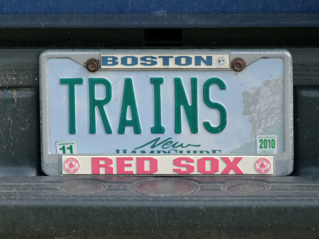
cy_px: 120
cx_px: 160
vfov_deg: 2.7
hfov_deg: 3.6
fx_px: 5096
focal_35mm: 553
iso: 200
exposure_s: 1/500
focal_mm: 99.6
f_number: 4.9
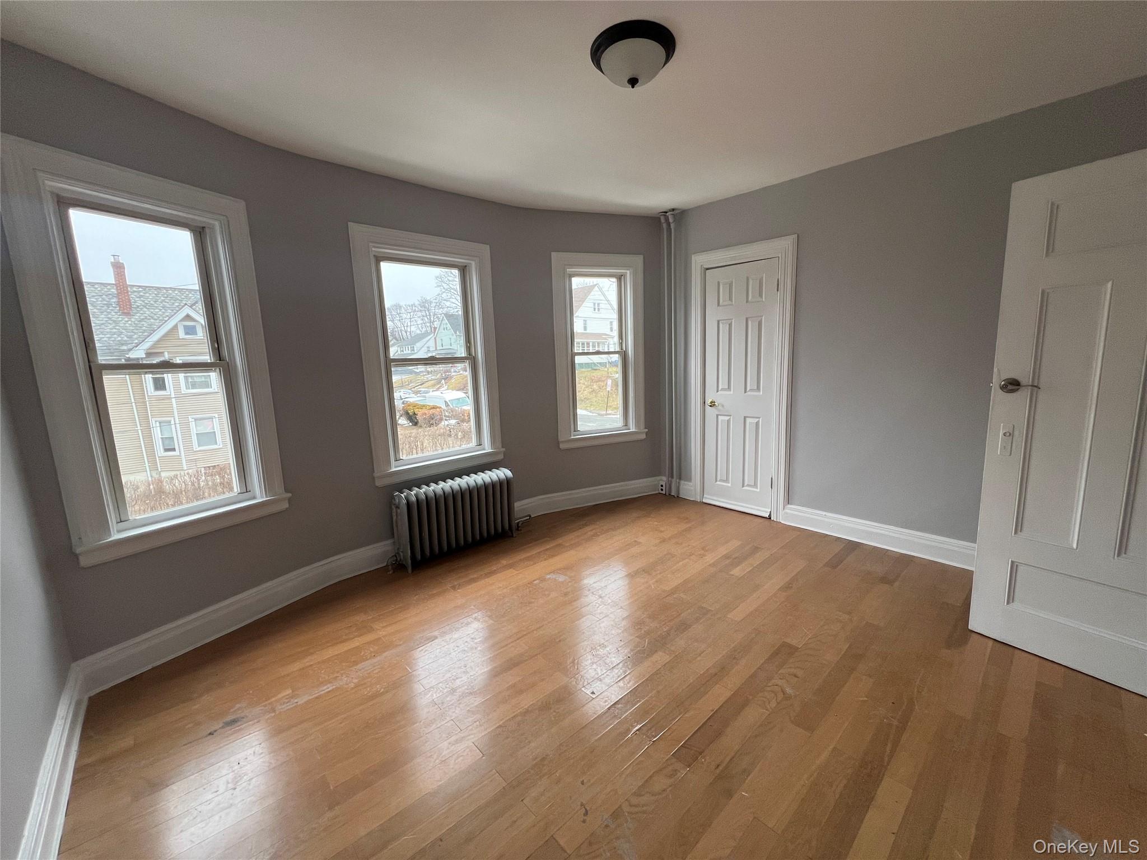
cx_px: 574
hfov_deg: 106.2
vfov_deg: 89.9
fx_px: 431
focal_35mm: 13
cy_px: 430
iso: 125
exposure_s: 1/99
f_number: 1.8
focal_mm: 1.57
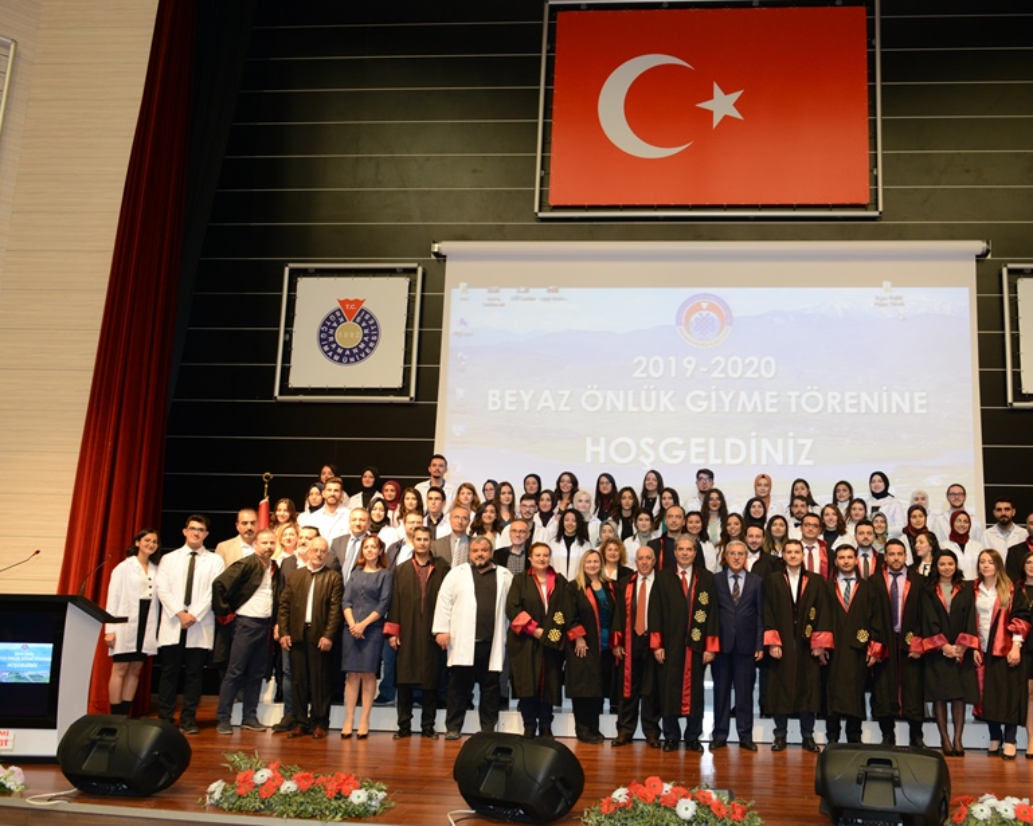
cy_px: 455
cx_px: 652
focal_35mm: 30
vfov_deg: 48.4
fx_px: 917
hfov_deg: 58.0
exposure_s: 1/50
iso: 1250
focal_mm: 24
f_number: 4
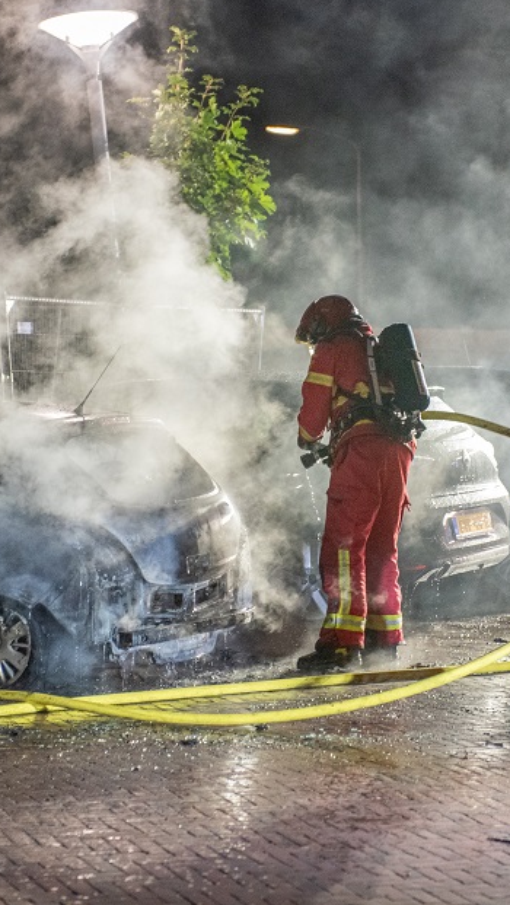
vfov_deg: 18.1
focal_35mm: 118
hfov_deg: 10.3
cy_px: 422
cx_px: 325
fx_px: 2833
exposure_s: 1/125
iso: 4000
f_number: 2.8
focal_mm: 70
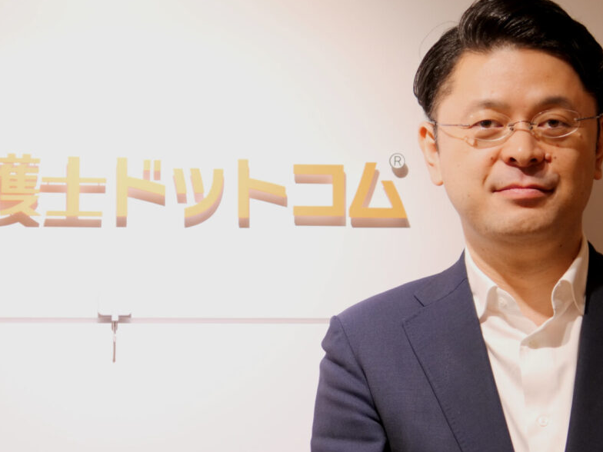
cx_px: 270
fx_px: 1777
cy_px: 315
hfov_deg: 19.3
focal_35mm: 102
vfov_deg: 14.5
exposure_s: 1/60
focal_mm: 25
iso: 250
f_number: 1.4
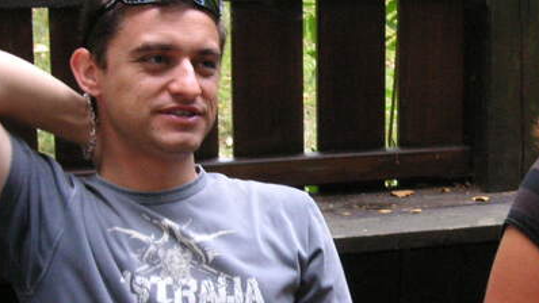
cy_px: 200
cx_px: 378
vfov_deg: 14.9
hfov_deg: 26.0
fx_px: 1158
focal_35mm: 81
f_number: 2.8
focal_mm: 6.1
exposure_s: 1/45
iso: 100
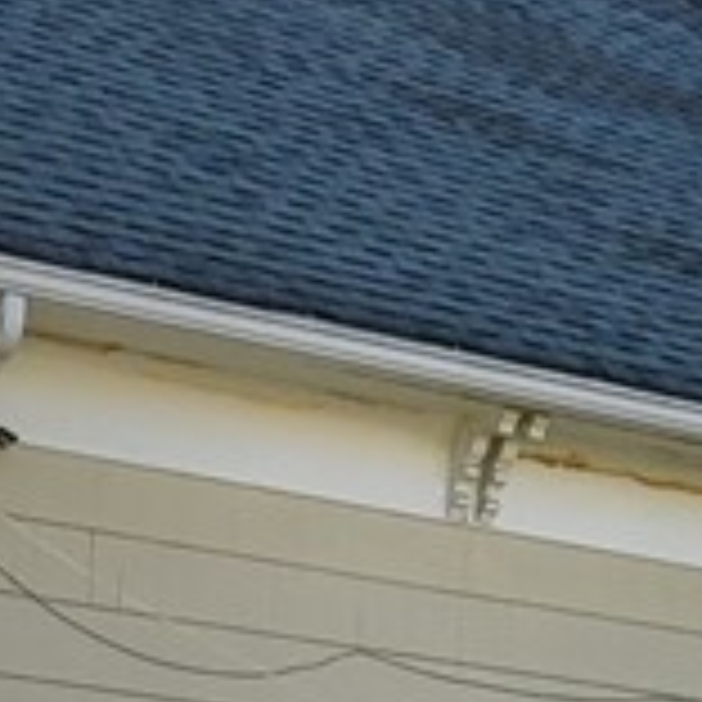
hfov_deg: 12.5
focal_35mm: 139
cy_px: 1422
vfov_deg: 11.3
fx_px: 3189
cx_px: 72
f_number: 1.8
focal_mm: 5
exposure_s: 1/1283
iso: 40
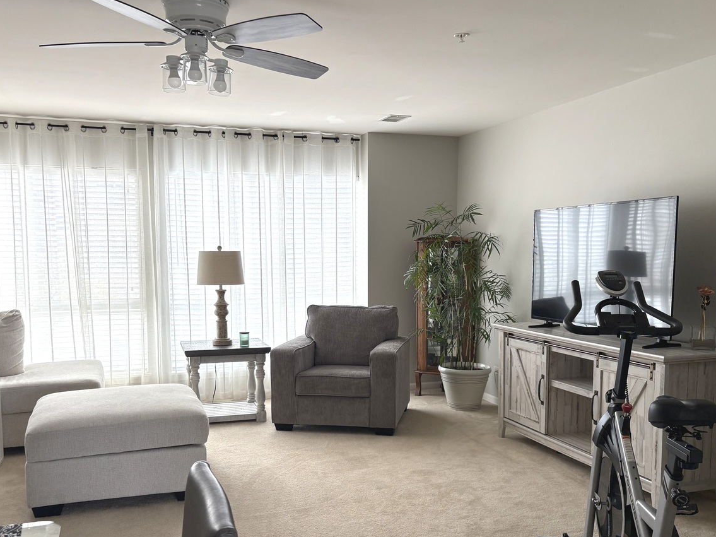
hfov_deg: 55.4
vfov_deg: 42.7
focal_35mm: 33
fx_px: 683
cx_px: 351
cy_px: 324
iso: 64
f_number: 1.6
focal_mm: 5.96
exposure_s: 1/122
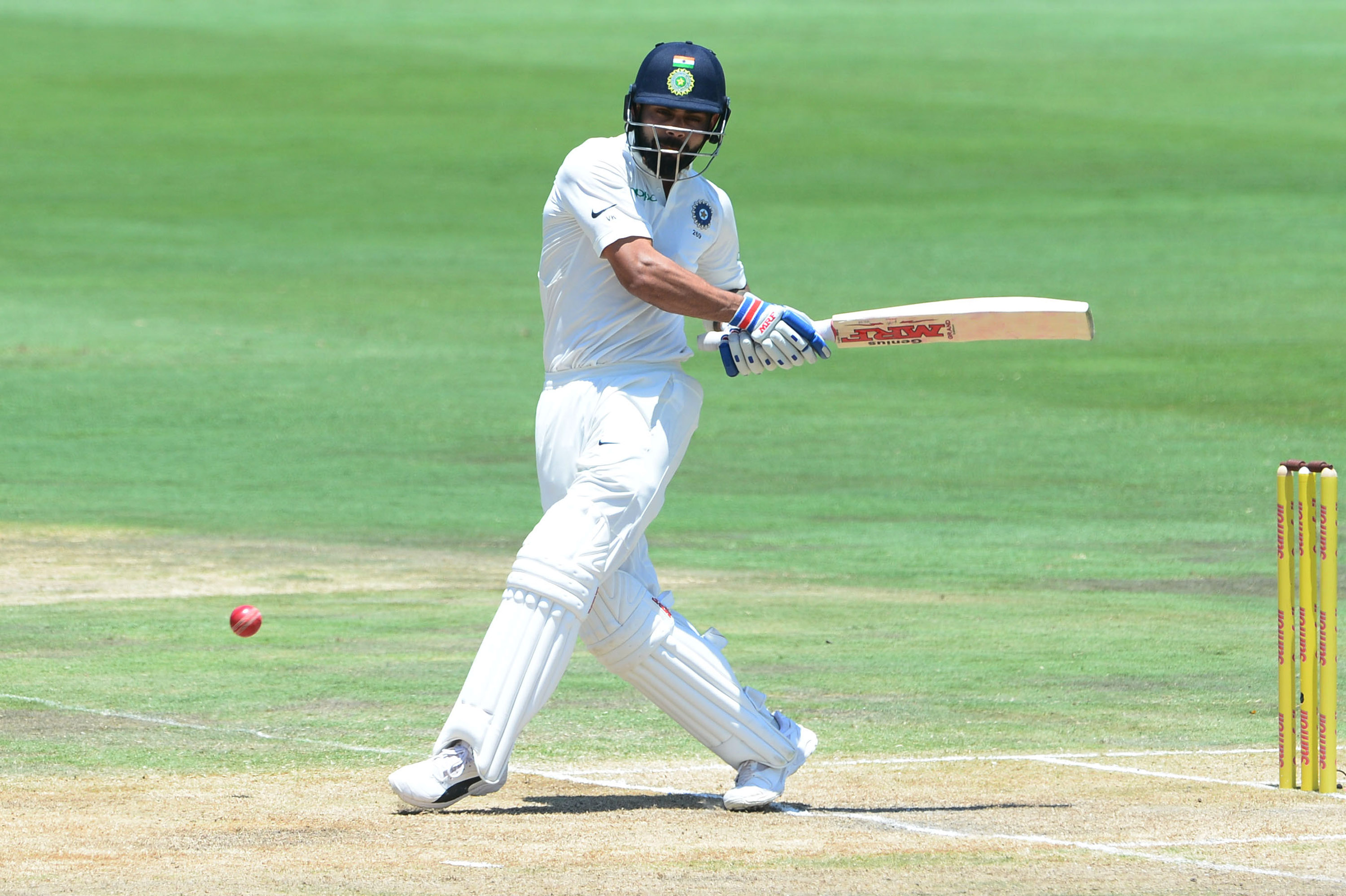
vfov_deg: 2.3
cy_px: 448
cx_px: 673
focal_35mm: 600
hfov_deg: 3.4
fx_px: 22421
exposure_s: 1/1250
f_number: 6.3
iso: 500
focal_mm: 600
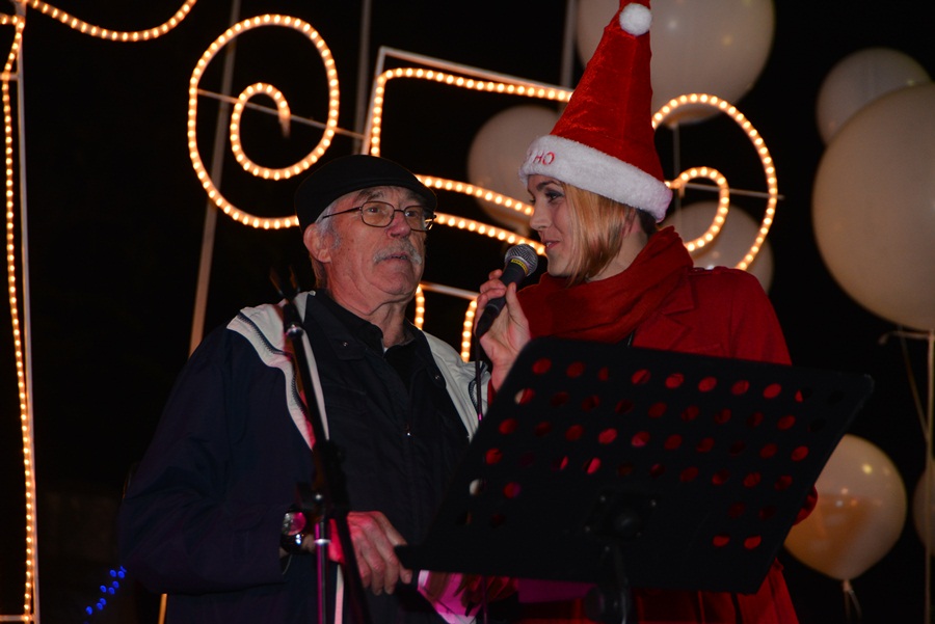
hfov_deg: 17.1
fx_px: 3118
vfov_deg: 11.4
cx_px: 468
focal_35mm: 120
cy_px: 312
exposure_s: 1/60
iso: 1250
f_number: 5.6
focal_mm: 120
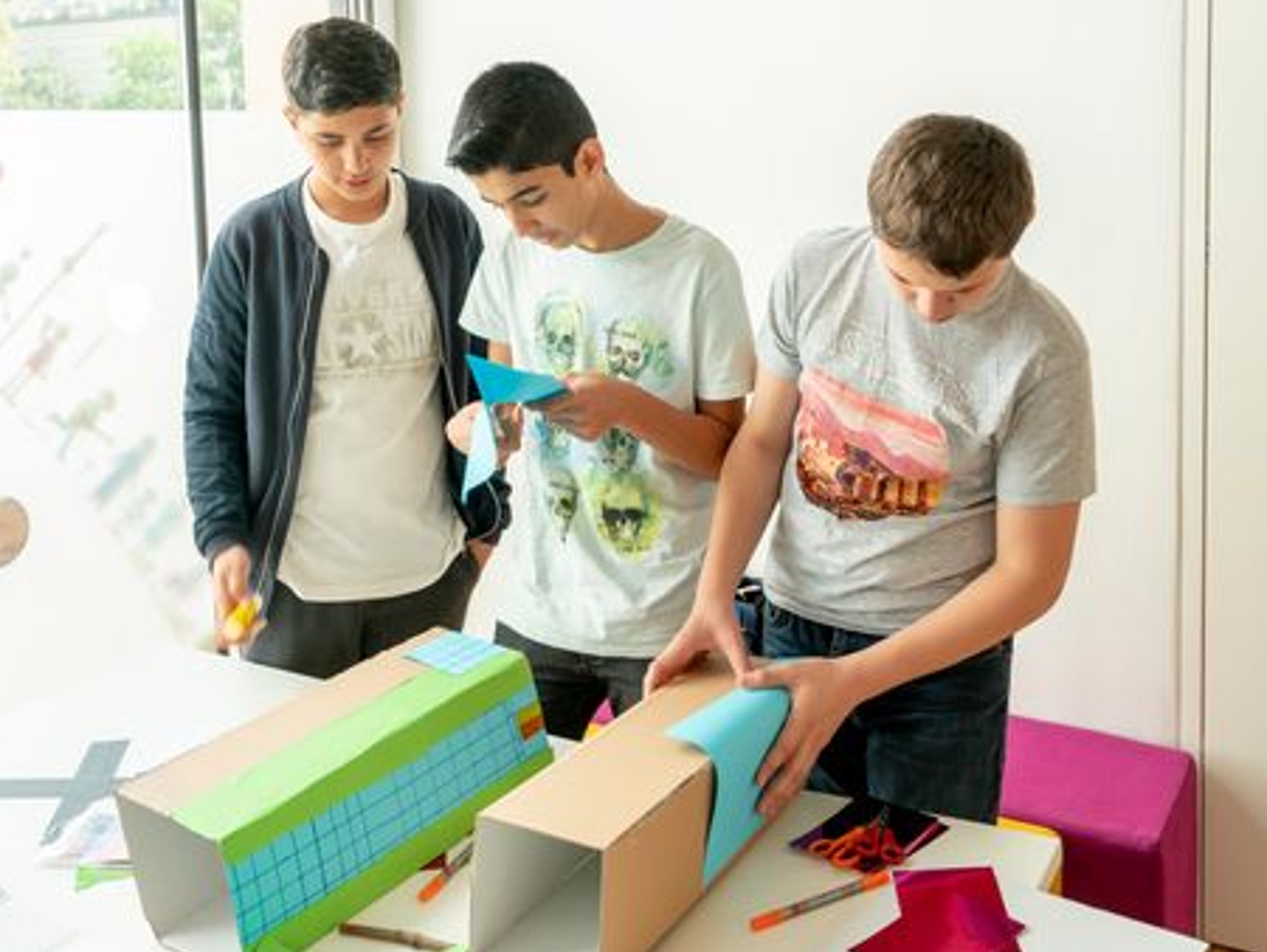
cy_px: 479
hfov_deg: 52.5
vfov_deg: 40.7
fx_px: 1282
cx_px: 552
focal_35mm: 35
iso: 100
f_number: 4.5
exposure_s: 1/60
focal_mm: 32
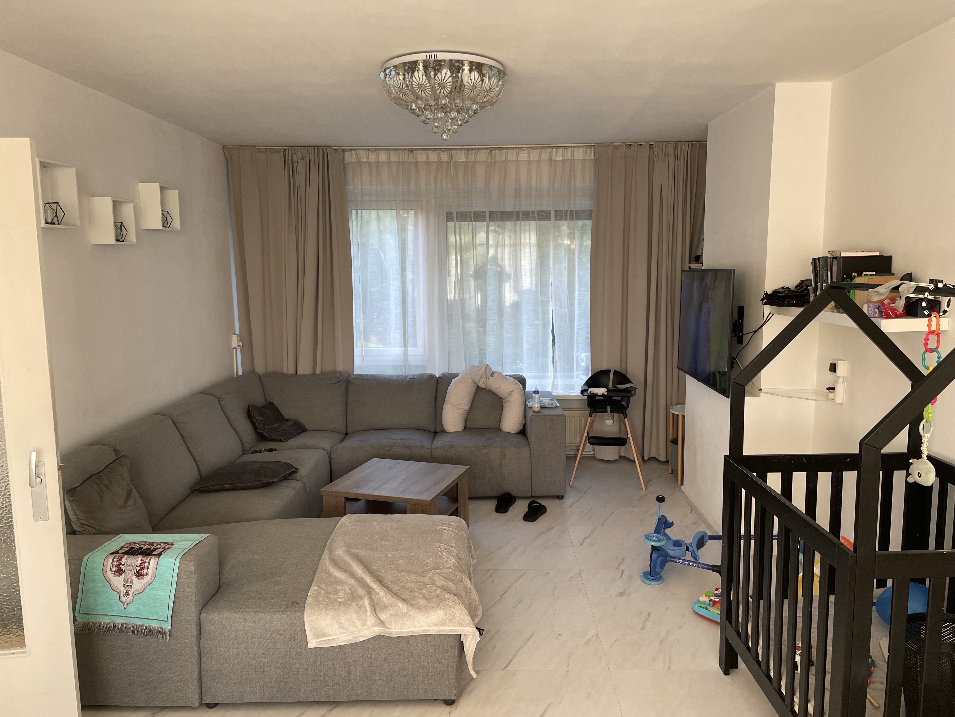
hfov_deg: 67.3
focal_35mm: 26
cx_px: 478
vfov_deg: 53.1
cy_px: 358
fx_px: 717
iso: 100
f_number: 1.6
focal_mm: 4.2
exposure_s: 1/121
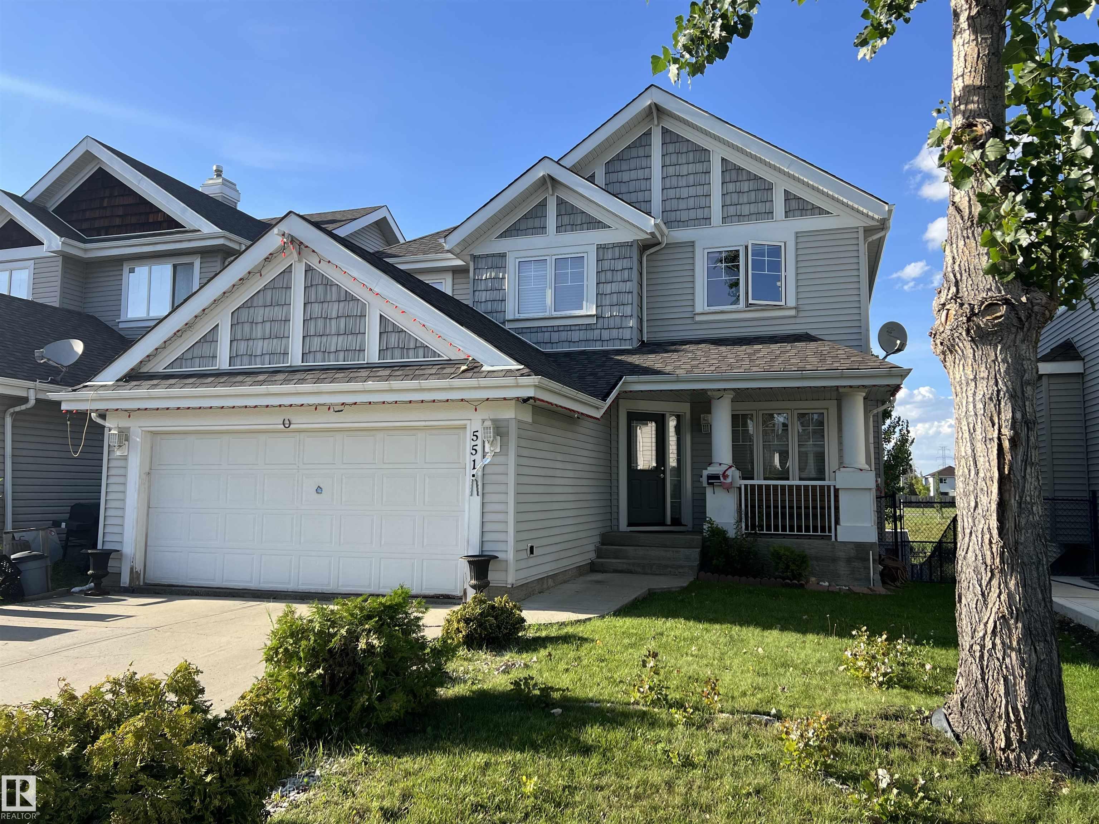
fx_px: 825
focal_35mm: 26
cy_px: 412
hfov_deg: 67.3
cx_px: 550
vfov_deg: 53.1
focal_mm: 5.7
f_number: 1.5
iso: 50
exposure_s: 1/2083
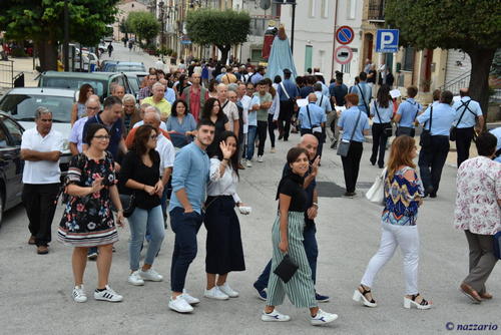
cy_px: 168
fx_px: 1044
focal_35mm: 75
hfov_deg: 27.0
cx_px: 250
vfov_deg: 18.2
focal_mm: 50
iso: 360
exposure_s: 1/250
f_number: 4.5
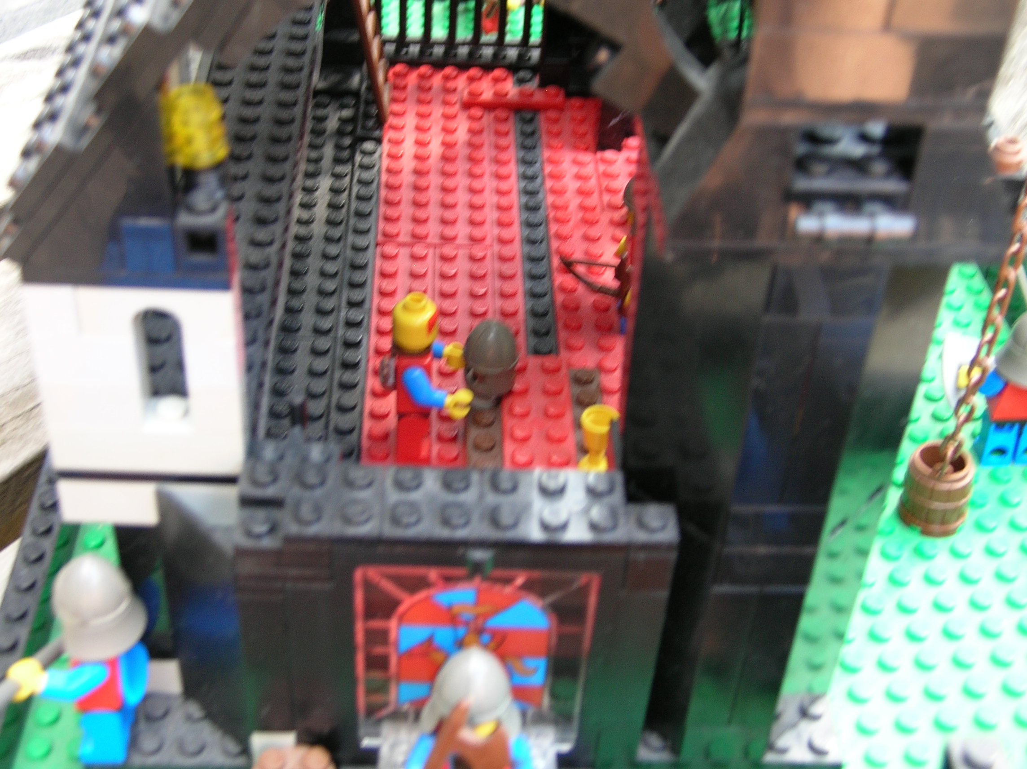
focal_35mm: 52
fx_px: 1541
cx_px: 514
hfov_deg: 36.8
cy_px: 384
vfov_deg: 28.0
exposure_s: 1/15.2
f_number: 3
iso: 50
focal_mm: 8.7
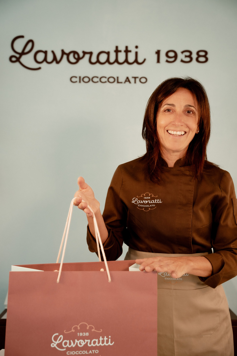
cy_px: 178
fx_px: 423
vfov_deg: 45.6
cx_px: 118
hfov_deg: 31.3
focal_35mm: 43
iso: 1000
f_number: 4
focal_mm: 42.8
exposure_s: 1/320
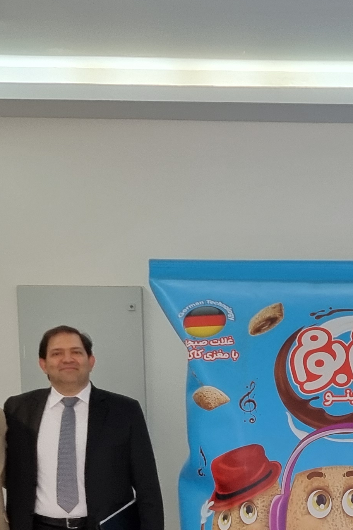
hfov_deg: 18.0
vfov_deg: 26.5
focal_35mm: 73
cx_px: 394
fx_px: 1074
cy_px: 508
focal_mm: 6.7
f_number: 1.8
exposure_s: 1/100
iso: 250
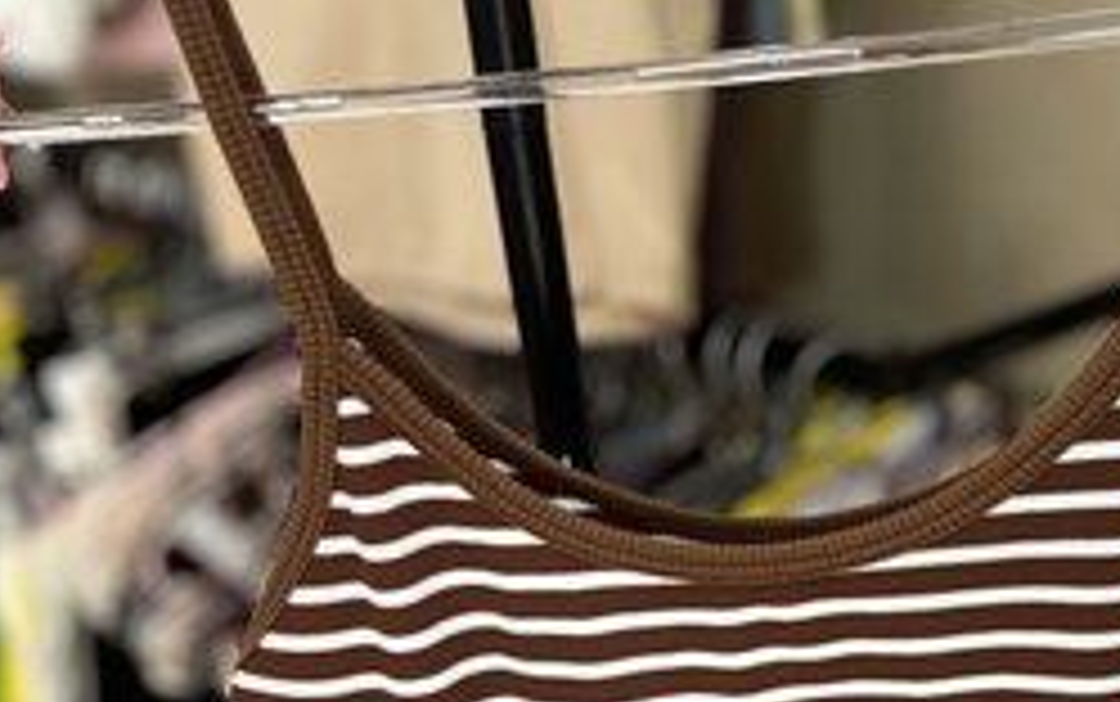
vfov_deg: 21.8
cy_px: 547
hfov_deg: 33.7
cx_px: 855
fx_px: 1802
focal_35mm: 59
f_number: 1.6
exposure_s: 1/122
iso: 100
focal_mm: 5.1
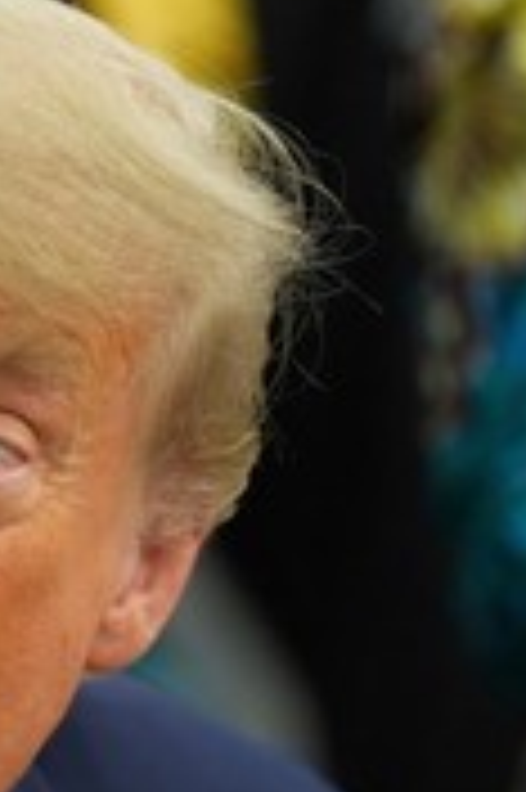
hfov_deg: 3.0
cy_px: 500
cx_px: -193
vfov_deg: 4.5
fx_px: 9991
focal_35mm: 455
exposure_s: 1/250
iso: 3200
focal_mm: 200
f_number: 4
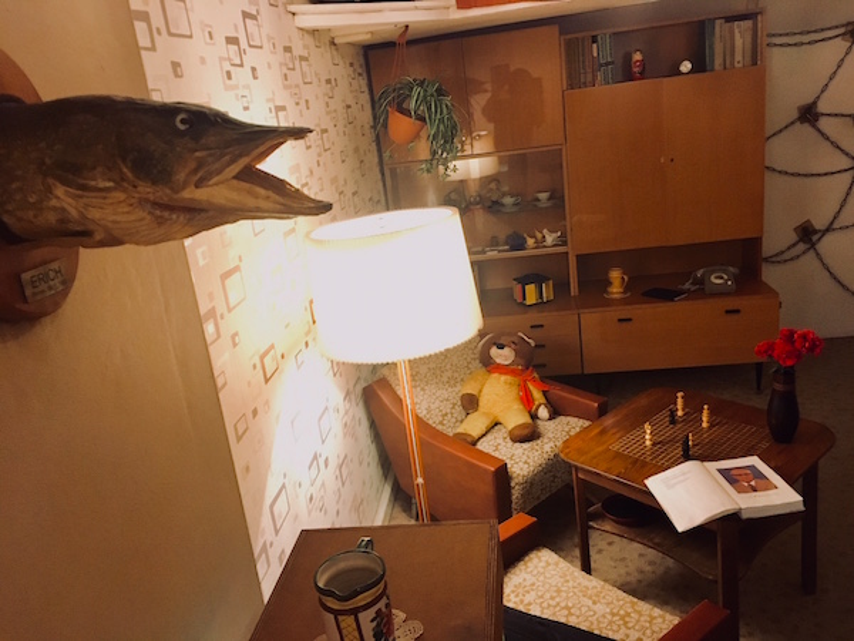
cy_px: 320
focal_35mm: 29
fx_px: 715
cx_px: 427
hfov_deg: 61.7
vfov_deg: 48.2
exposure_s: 1/17
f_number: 2.2
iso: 250
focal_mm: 4.15
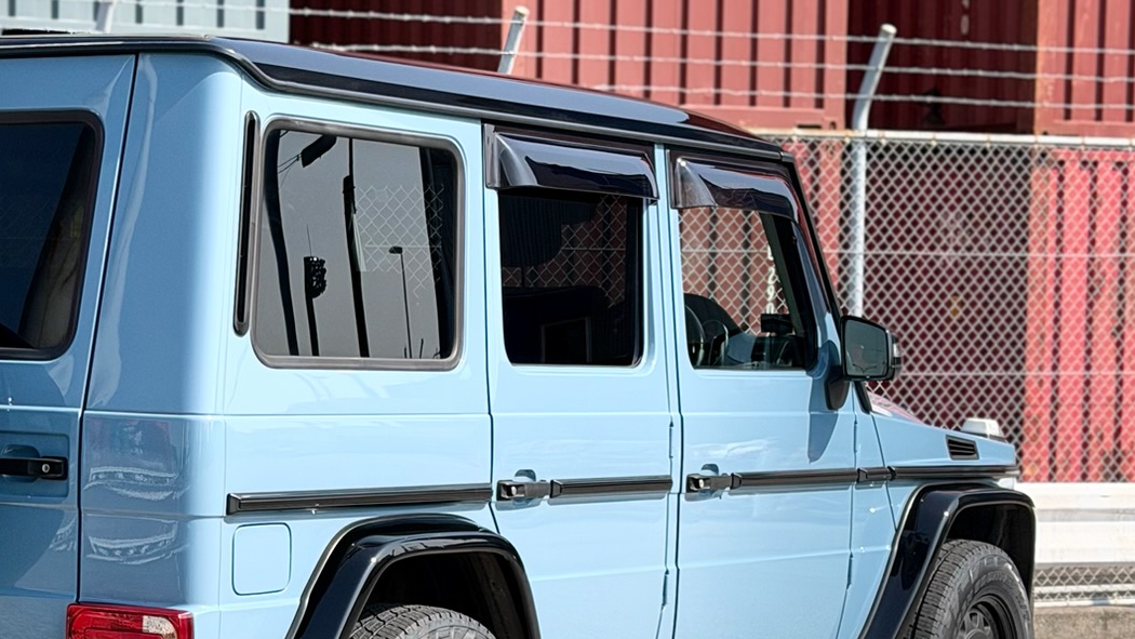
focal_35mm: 102
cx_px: 319
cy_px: 458
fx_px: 3070
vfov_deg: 11.9
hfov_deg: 20.8
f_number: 1.78
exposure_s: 1/3226
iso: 64
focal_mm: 6.76
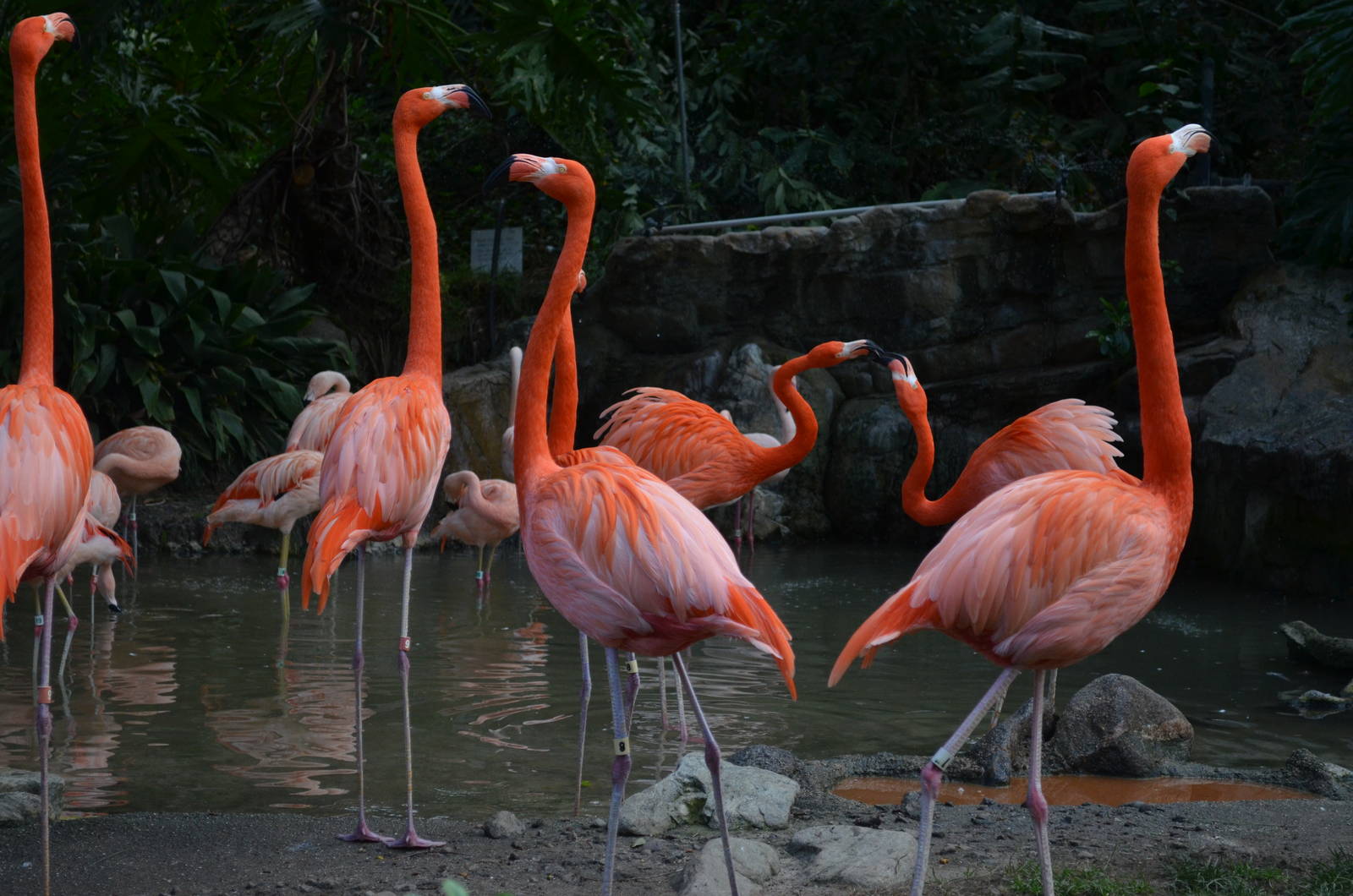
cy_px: 448
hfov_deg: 24.7
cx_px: 676
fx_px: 3094
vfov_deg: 16.5
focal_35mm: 82
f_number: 5.6
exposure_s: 1/800
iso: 800
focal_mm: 55
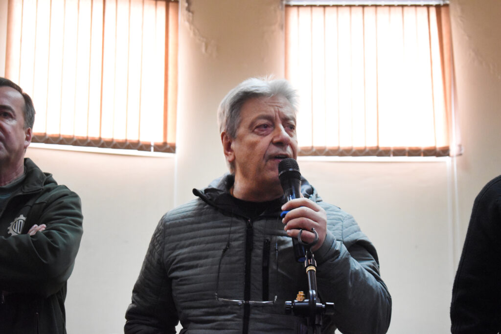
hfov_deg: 24.6
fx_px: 1148
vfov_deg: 16.6
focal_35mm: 82
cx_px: 250
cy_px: 167
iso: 5000
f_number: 5.6
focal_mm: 55
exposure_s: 1/125
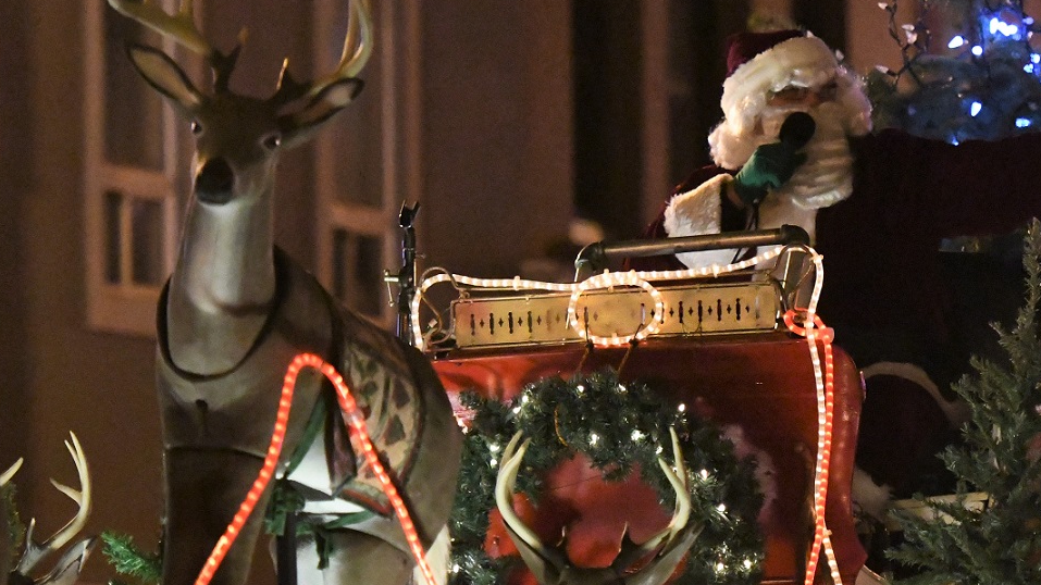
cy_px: 314
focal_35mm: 234
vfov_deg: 5.2
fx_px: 6458
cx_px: 612
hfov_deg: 9.2
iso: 20000
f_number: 2.8
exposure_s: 1/800
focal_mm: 122
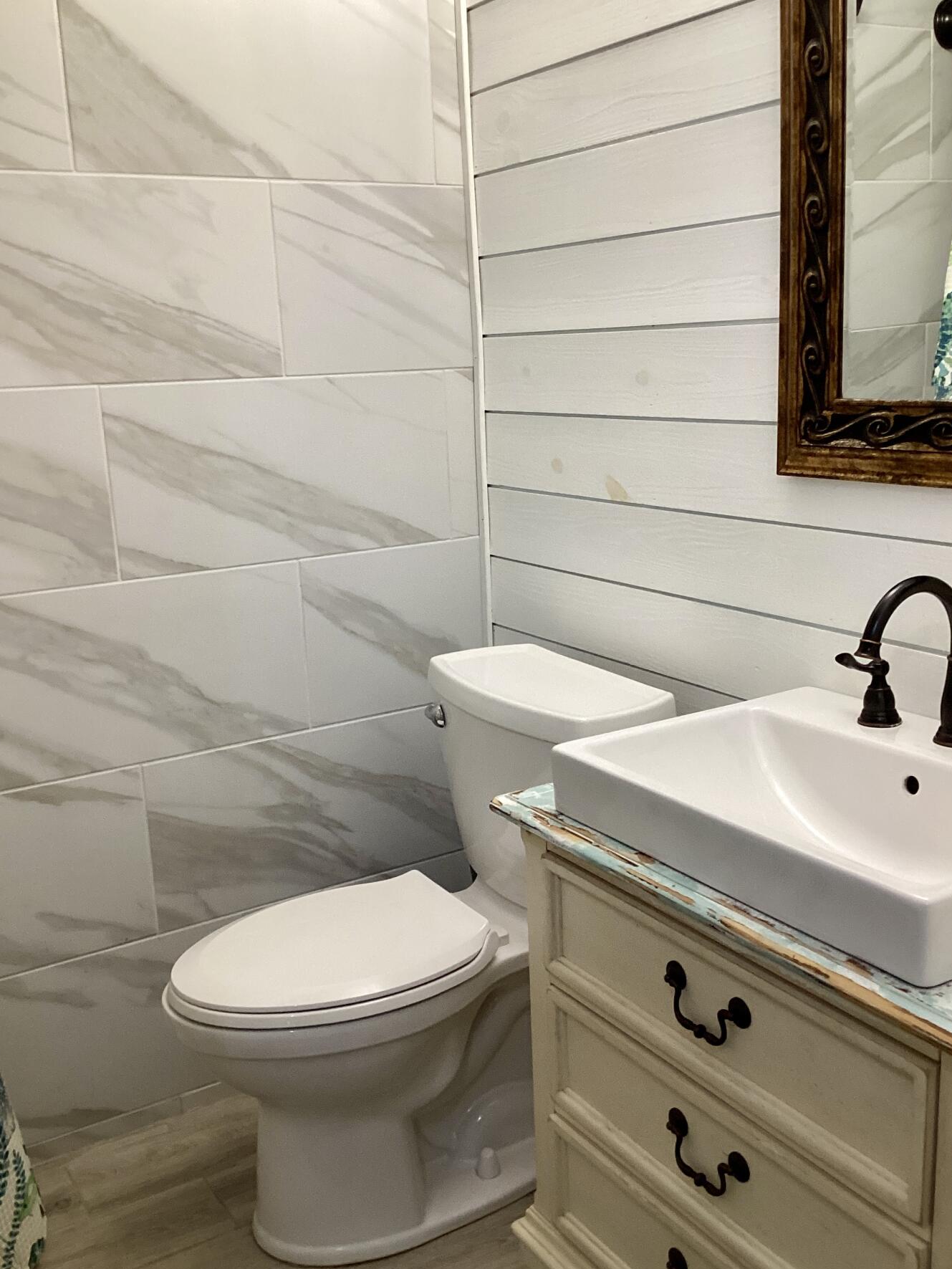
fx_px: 1283
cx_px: 503
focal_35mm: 35
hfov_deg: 40.7
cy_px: 671
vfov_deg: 52.6
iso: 125
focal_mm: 3.3
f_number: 2.4
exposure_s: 1/60
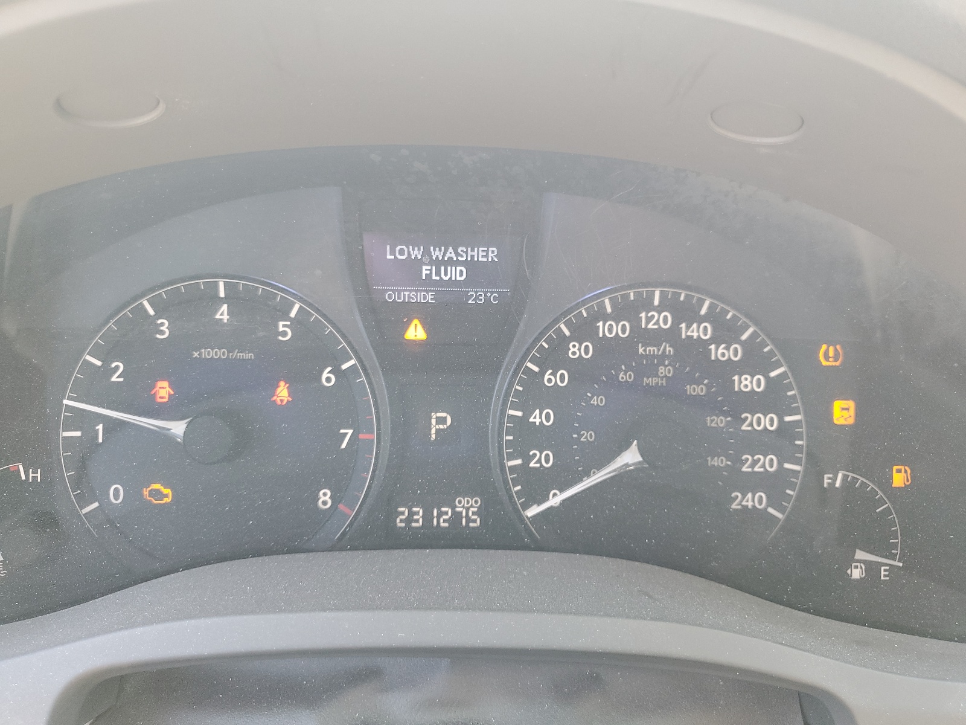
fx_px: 726
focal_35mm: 26
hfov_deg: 67.3
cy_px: 362
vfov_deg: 53.1
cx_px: 483
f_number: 1.5
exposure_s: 1/60.2
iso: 90
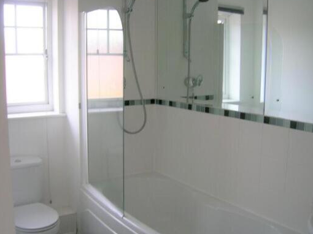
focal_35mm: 40
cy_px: 125
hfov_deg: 46.8
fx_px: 362
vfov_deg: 35.9
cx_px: 157
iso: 50
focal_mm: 5.4
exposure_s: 1/44.8
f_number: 2.8
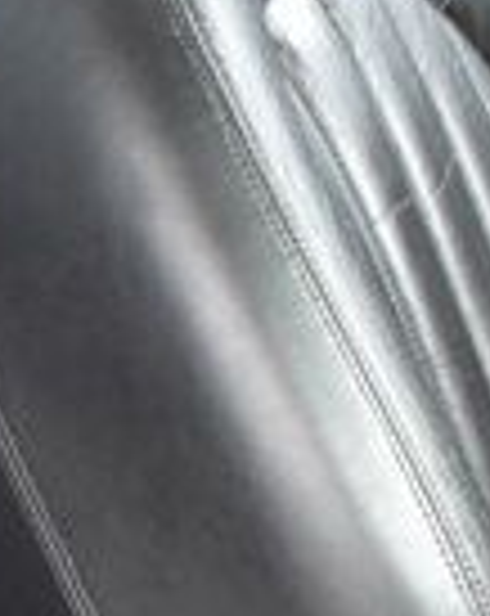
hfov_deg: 7.3
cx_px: -931
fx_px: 3456
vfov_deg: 10.2
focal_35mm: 190
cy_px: 247
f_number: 7.1
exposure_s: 1/25
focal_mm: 18
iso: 400
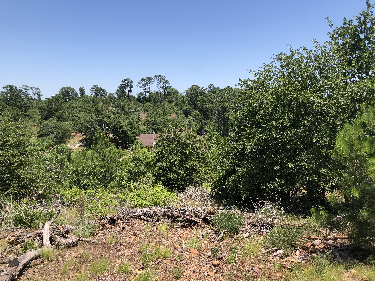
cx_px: 188
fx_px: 303
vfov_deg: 49.7
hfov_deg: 63.4
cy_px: 140
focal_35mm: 28
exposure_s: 1/1200
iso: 20
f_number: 1.8
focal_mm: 4
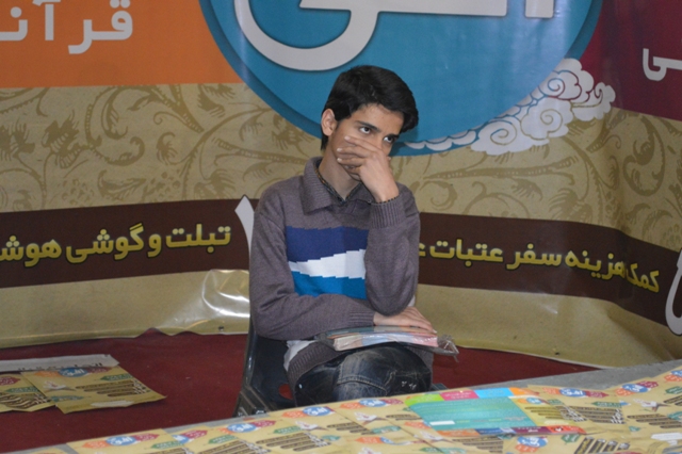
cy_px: 227
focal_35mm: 82
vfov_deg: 16.5
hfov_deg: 24.6
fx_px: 1562
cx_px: 341
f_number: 5.6
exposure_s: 1/60
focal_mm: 55
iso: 3200
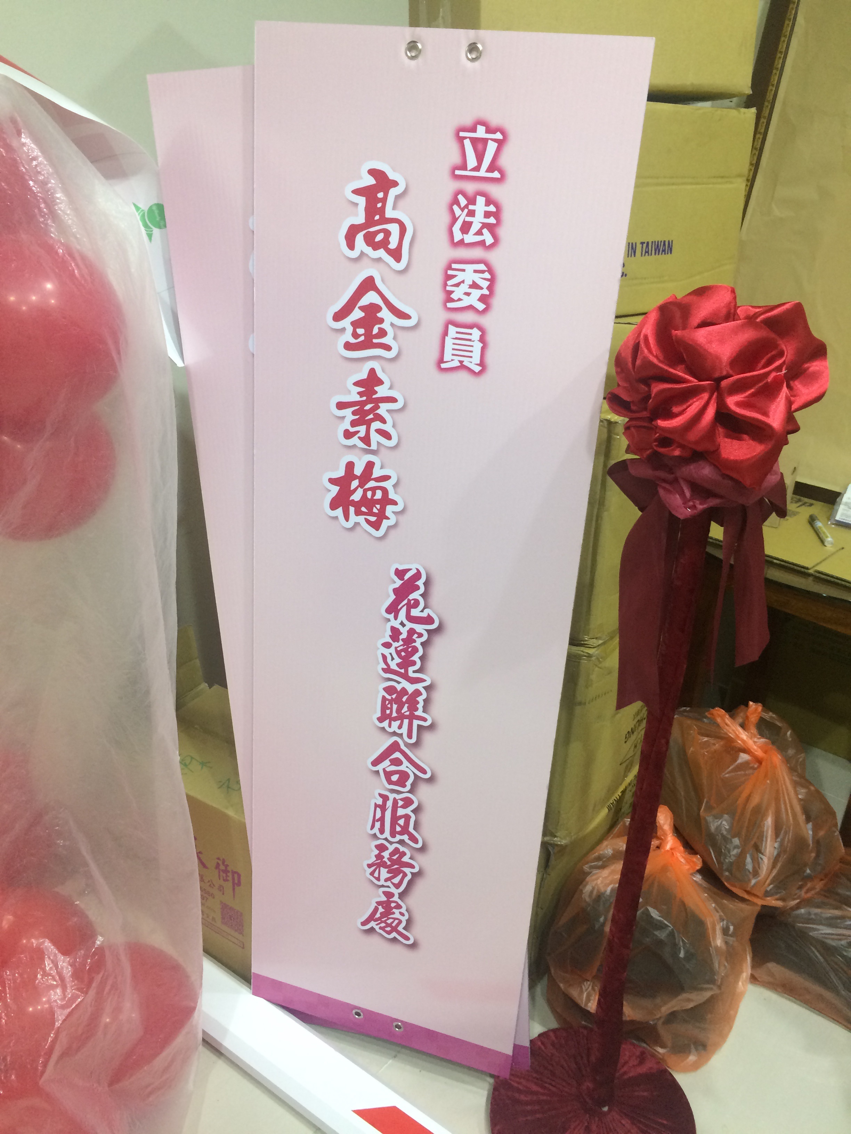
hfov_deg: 48.2
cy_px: 567
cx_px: 426
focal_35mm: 29
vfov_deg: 61.7
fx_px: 951
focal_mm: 4.15
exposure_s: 1/30
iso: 100
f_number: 2.2
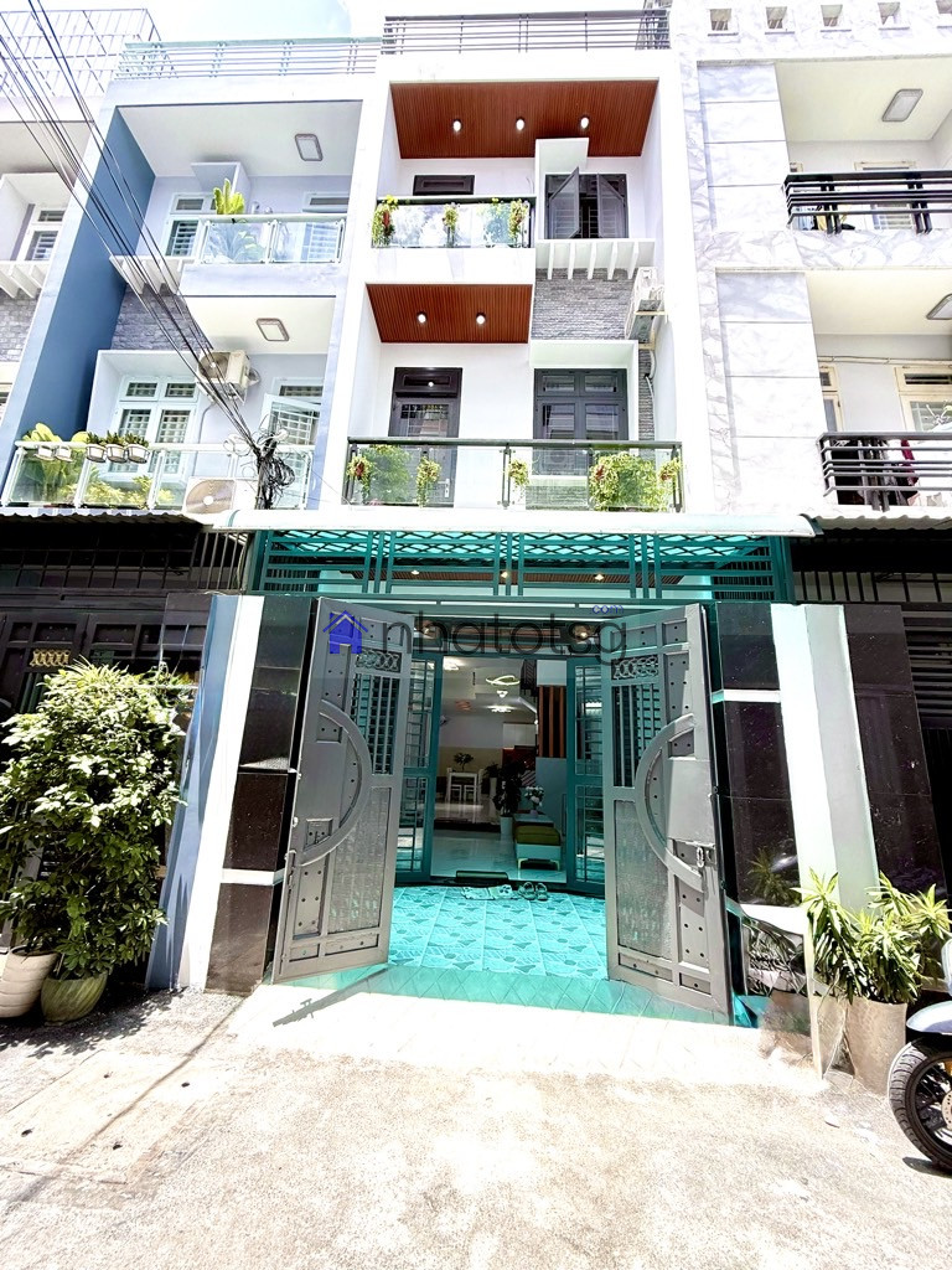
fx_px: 513
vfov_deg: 102.1
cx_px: 476
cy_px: 635
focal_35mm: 14
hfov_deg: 85.7
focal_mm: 2.22
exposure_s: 1/574
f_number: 2.2
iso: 64
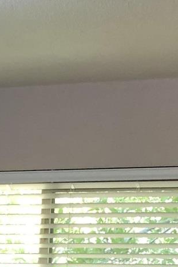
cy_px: 484
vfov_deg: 12.9
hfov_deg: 9.2
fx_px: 1067
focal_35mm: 144
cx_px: -123
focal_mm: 3.99
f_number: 1.8
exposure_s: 1/17
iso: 40
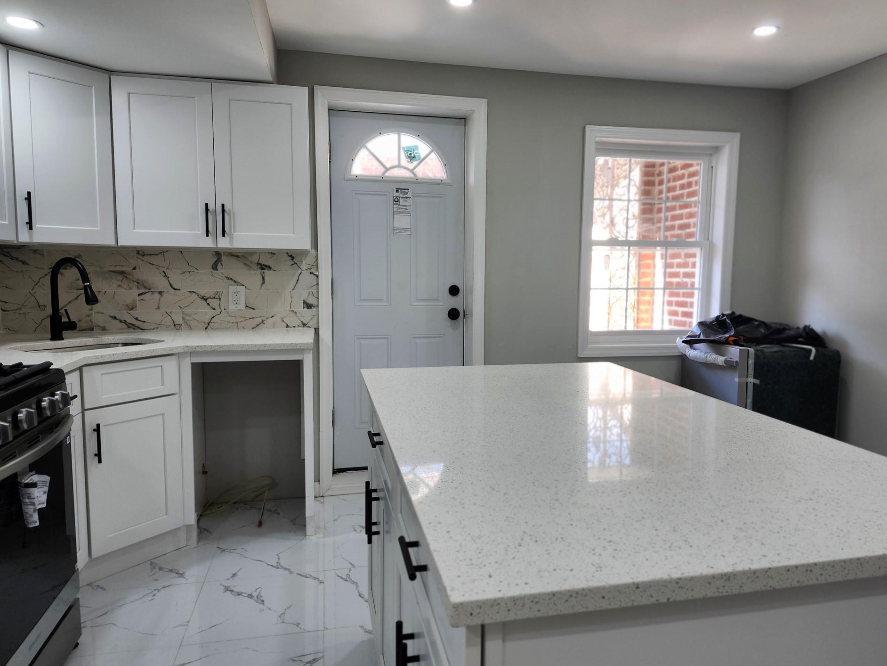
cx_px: 481
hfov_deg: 69.3
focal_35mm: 25
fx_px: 641
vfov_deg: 54.9
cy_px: 327
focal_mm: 5.54
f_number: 1.8
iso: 80
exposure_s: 1/120
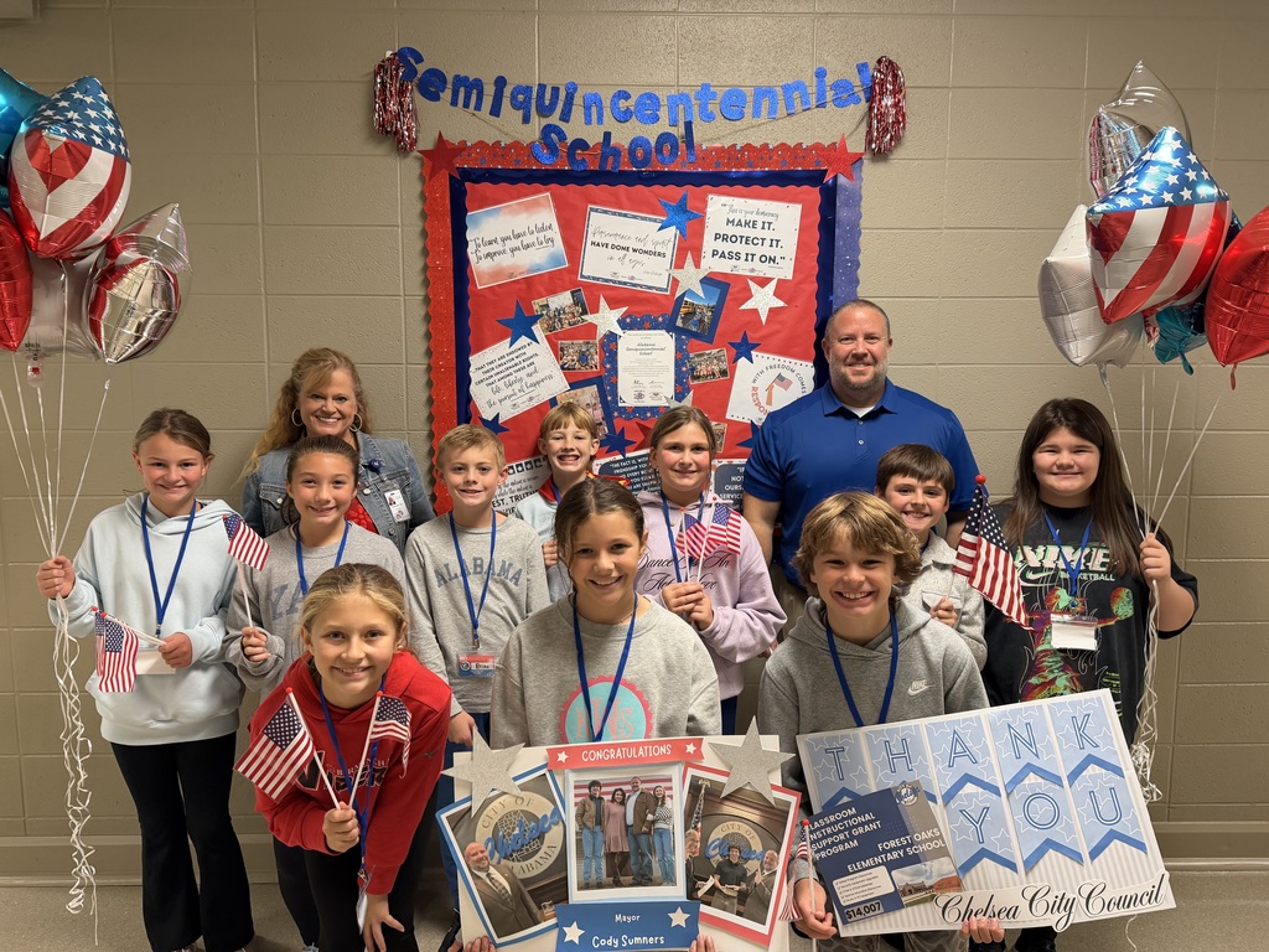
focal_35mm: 24
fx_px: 880
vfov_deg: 56.8
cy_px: 476
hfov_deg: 71.6
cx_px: 634
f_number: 1.78
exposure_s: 1/60
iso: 200
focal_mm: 6.76
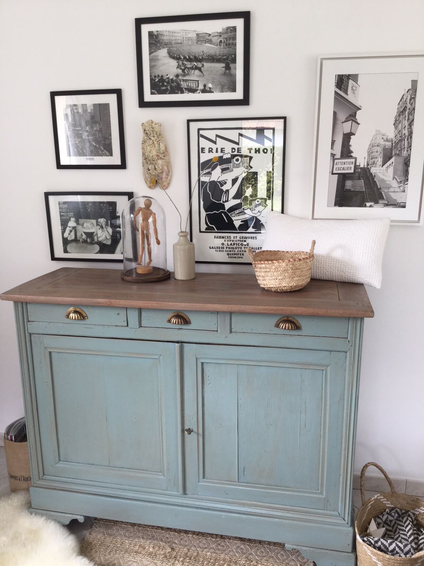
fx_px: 506
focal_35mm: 31
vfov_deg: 58.4
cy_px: 283
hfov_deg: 45.4
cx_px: 212
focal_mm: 3.3
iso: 32
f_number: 2.4
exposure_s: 1/50
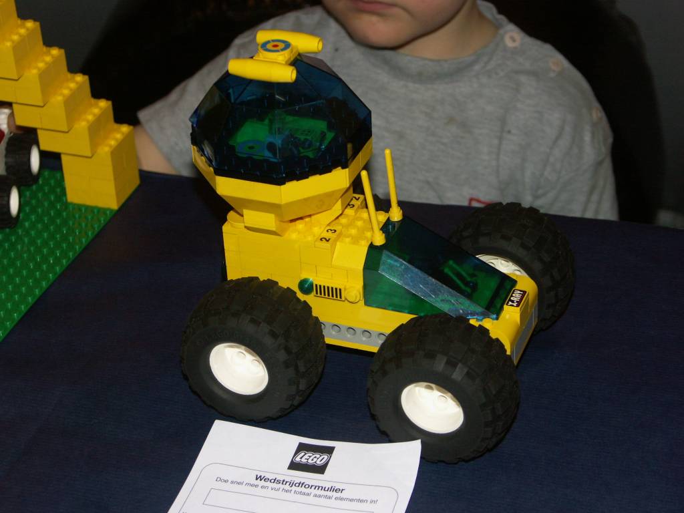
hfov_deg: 22.8
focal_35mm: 86
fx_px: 1699
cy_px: 256
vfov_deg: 17.2
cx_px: 342
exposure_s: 1/80
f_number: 3.5
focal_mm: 22.13
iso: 200
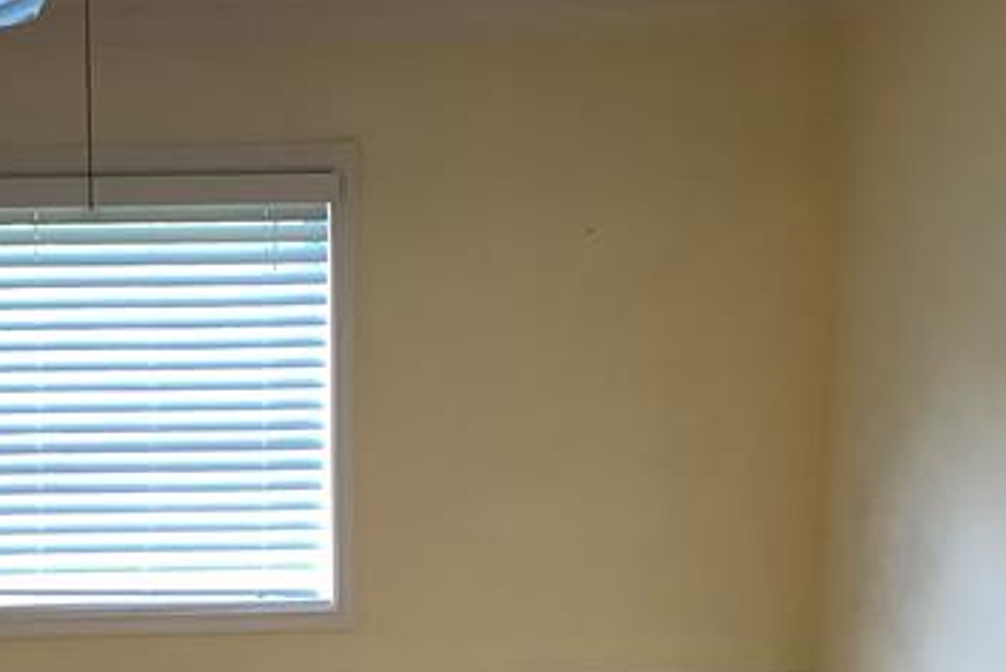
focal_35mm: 73
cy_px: 760
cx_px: 103
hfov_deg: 26.7
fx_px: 2042
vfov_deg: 18.0
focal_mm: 3.3
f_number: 2.4
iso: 125
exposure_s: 1/60
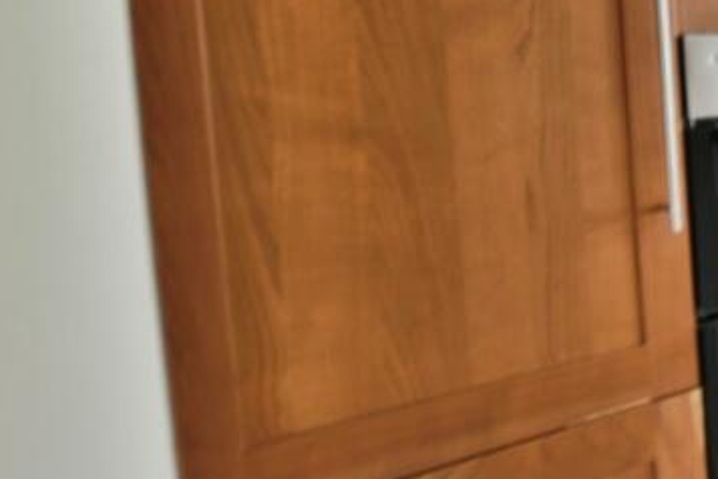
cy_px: 408
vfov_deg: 30.2
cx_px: 947
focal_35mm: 43
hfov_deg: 32.9
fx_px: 858
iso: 100
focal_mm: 10
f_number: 3.5
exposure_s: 1/4
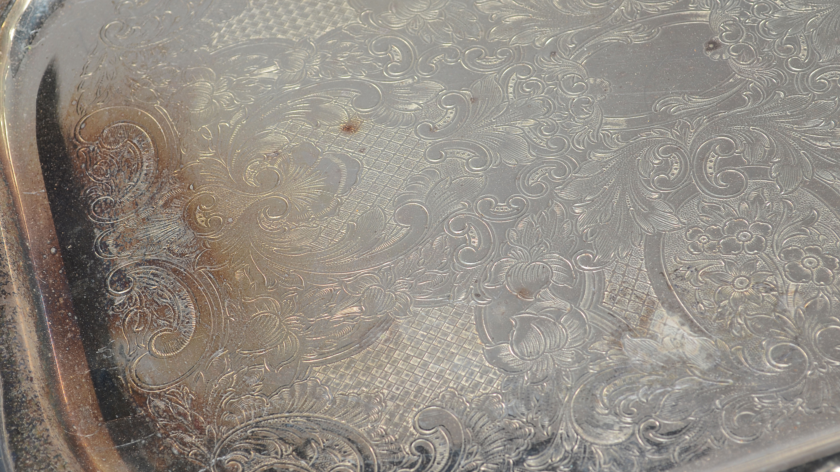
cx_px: 418
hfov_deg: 27.9
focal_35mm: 76
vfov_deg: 15.9
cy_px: 269
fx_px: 1693
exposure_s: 1/80
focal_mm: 48
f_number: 8
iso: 100
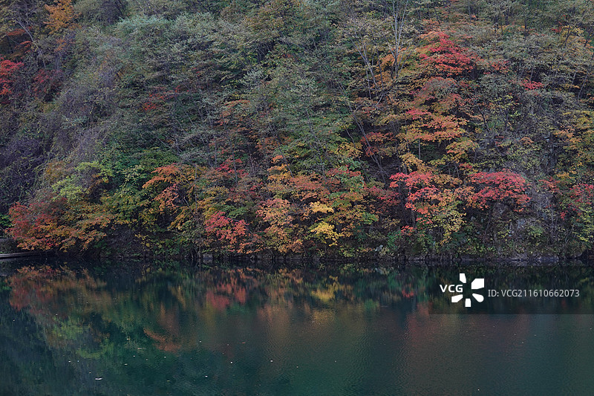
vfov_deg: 22.6
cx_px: 297
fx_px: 990
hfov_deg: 33.4
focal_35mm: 60
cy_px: 198
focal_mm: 22
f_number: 4
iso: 160
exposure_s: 1/60
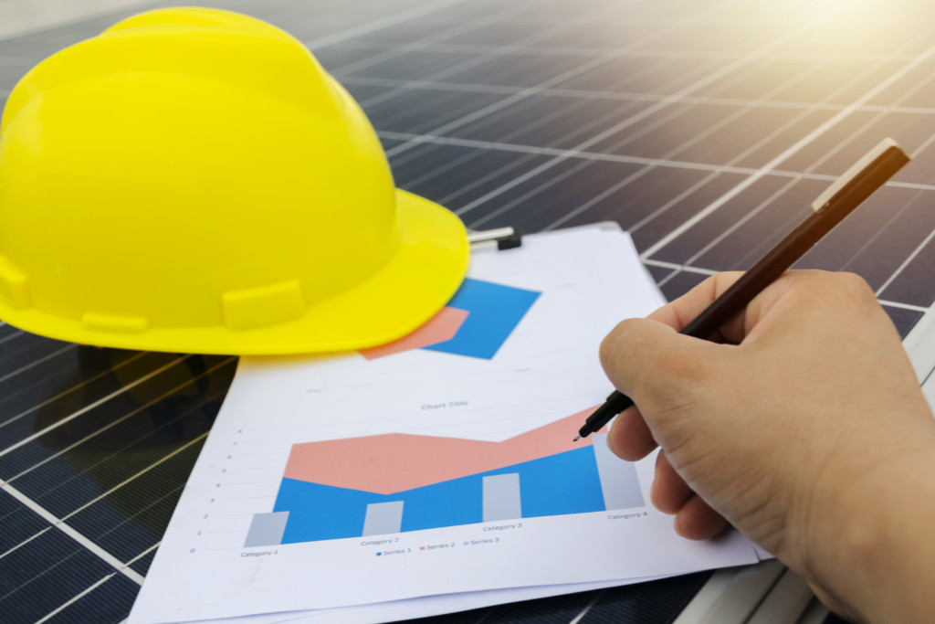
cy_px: 312
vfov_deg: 34.2
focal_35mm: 39
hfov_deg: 49.5
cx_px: 468
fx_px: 1013
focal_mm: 26
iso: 200
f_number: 6.3
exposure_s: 1/125
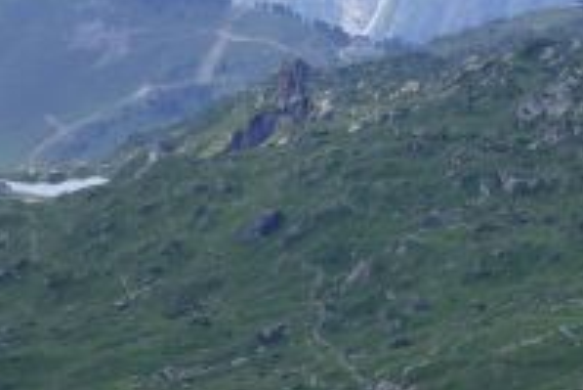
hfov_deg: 7.3
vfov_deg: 5.0
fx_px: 4489
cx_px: 841
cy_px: 375
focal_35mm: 277
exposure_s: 1/160
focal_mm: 46
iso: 200
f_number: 13
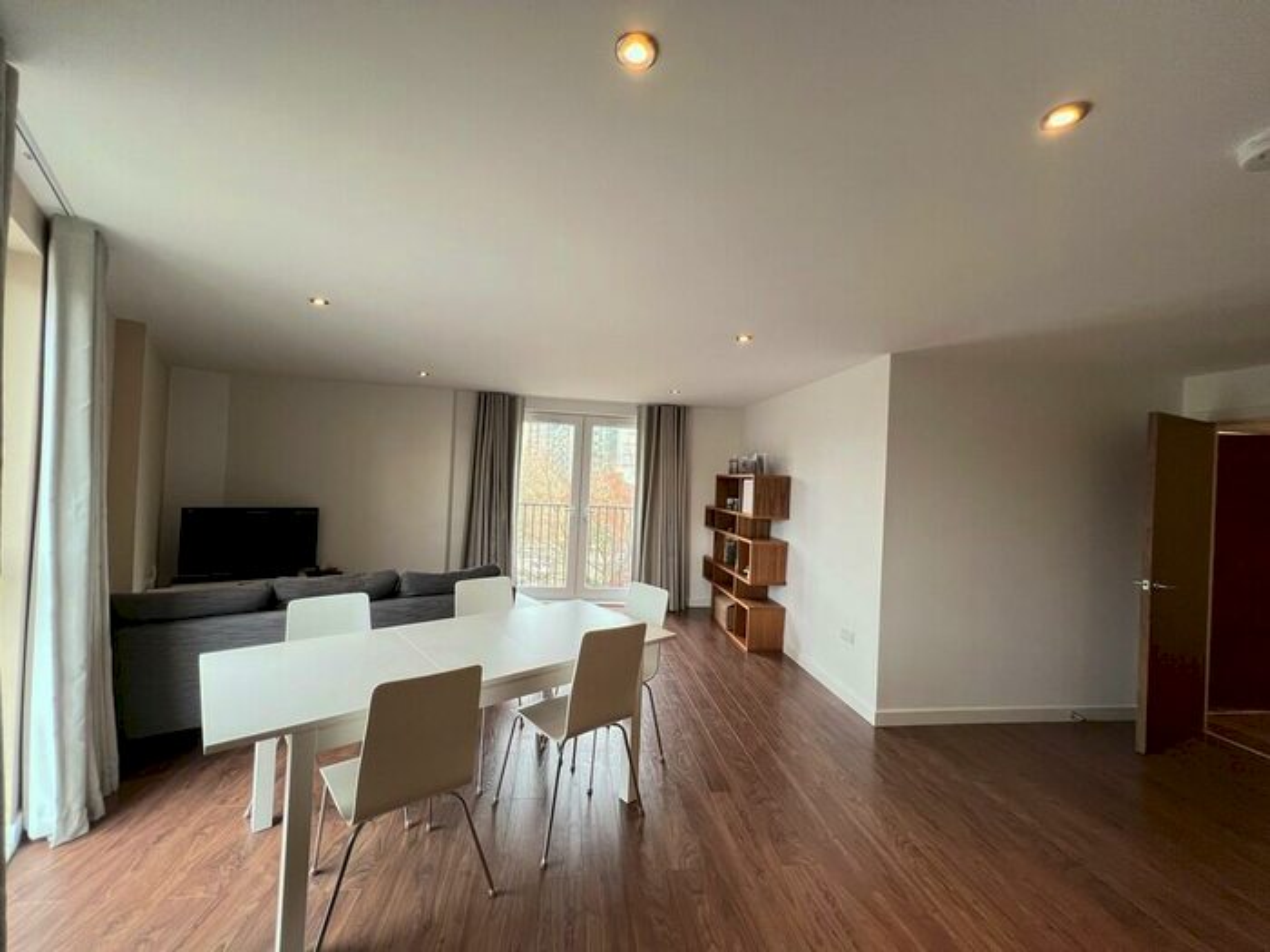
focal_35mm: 13
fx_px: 477
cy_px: 476
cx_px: 635
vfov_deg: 89.9
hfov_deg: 106.2
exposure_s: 1/50
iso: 160
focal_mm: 1.57
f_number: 1.8
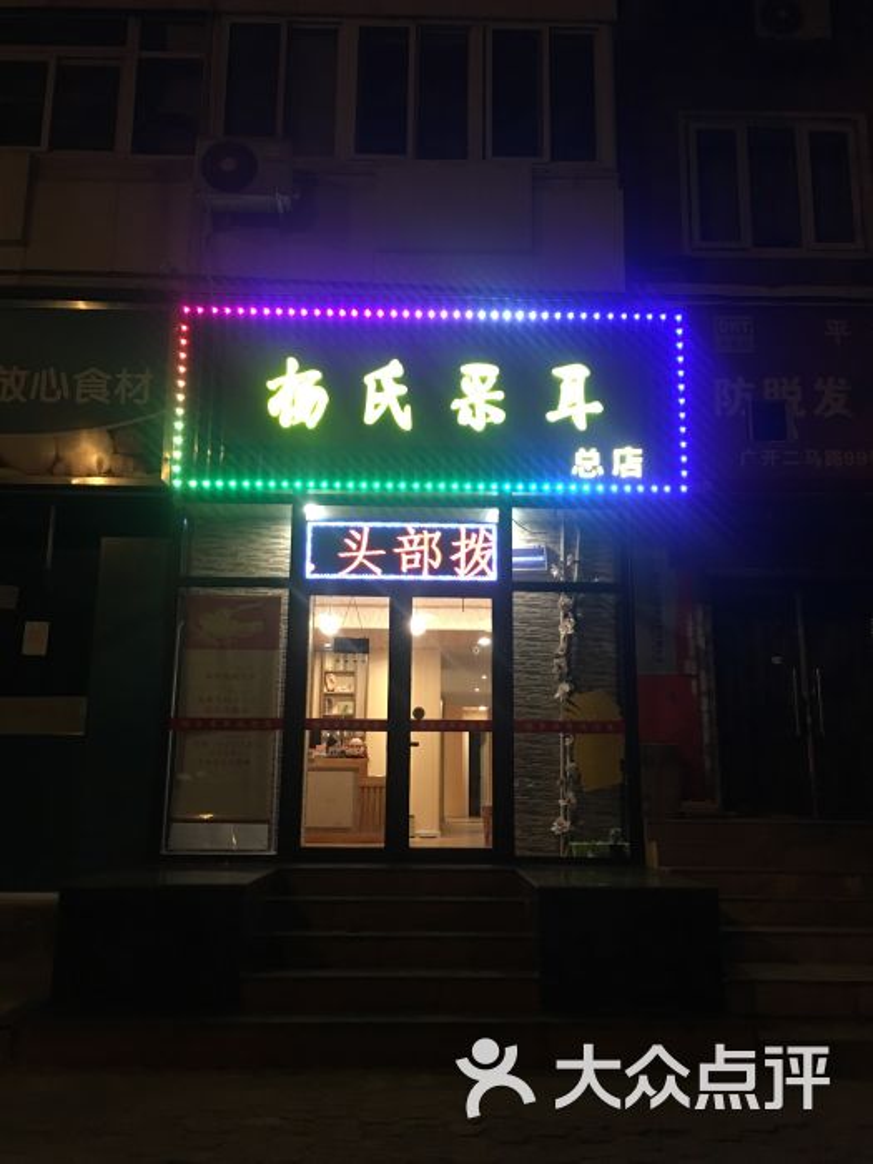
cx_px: 436
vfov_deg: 61.7
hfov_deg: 48.2
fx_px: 975
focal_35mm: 29
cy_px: 582
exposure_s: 1/10
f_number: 2.2
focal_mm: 4.15
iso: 100
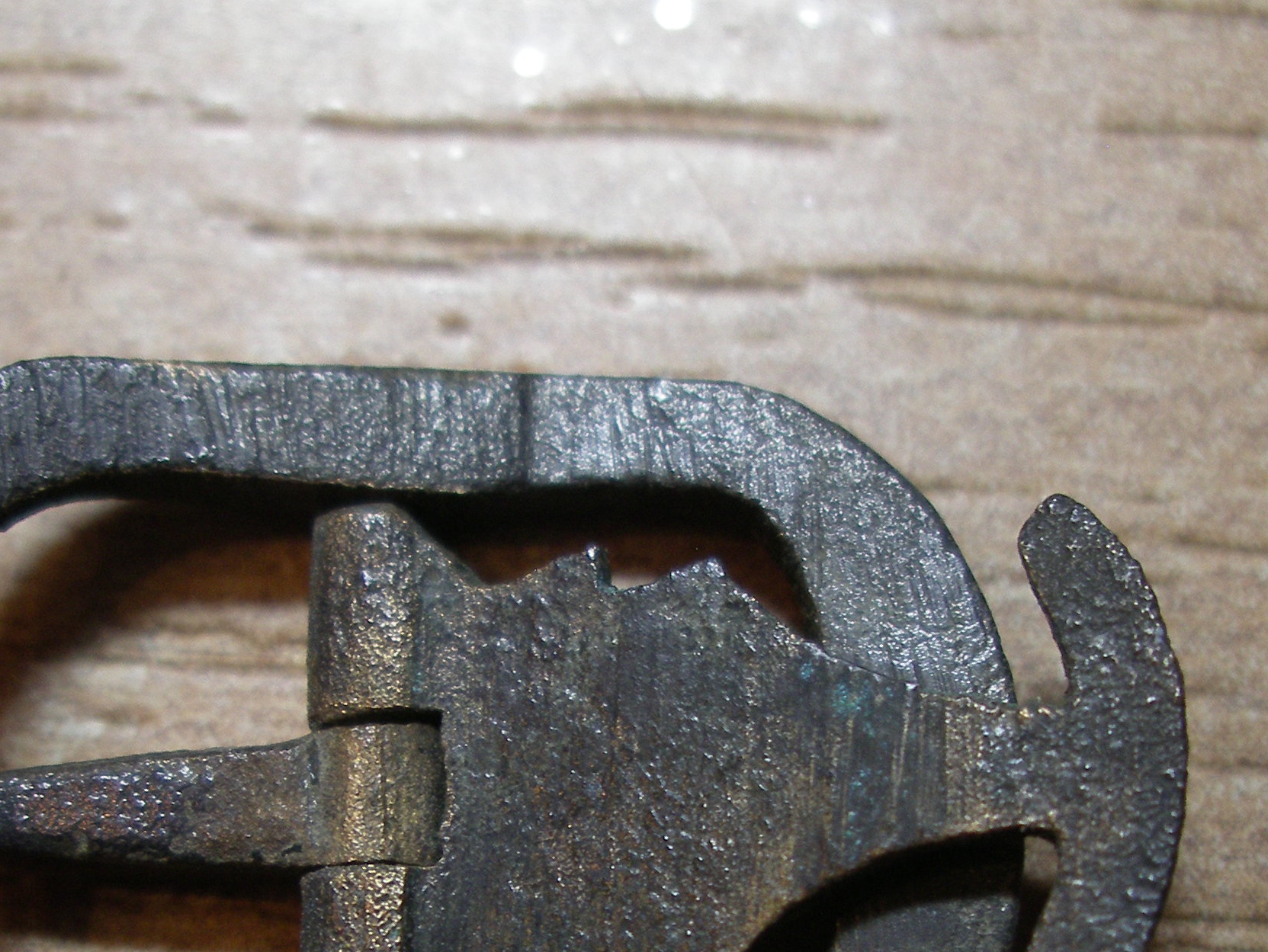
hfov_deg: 28.5
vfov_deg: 21.2
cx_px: 557
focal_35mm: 68
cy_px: 845
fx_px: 2492
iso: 160
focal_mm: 7.8
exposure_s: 1/40
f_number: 2.8
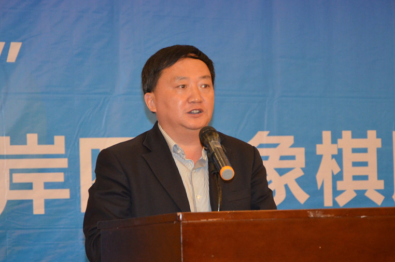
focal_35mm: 163
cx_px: 199
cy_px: 142
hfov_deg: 12.6
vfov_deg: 8.4
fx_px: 1785
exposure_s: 1/60
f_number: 5.6
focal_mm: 92
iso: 3200
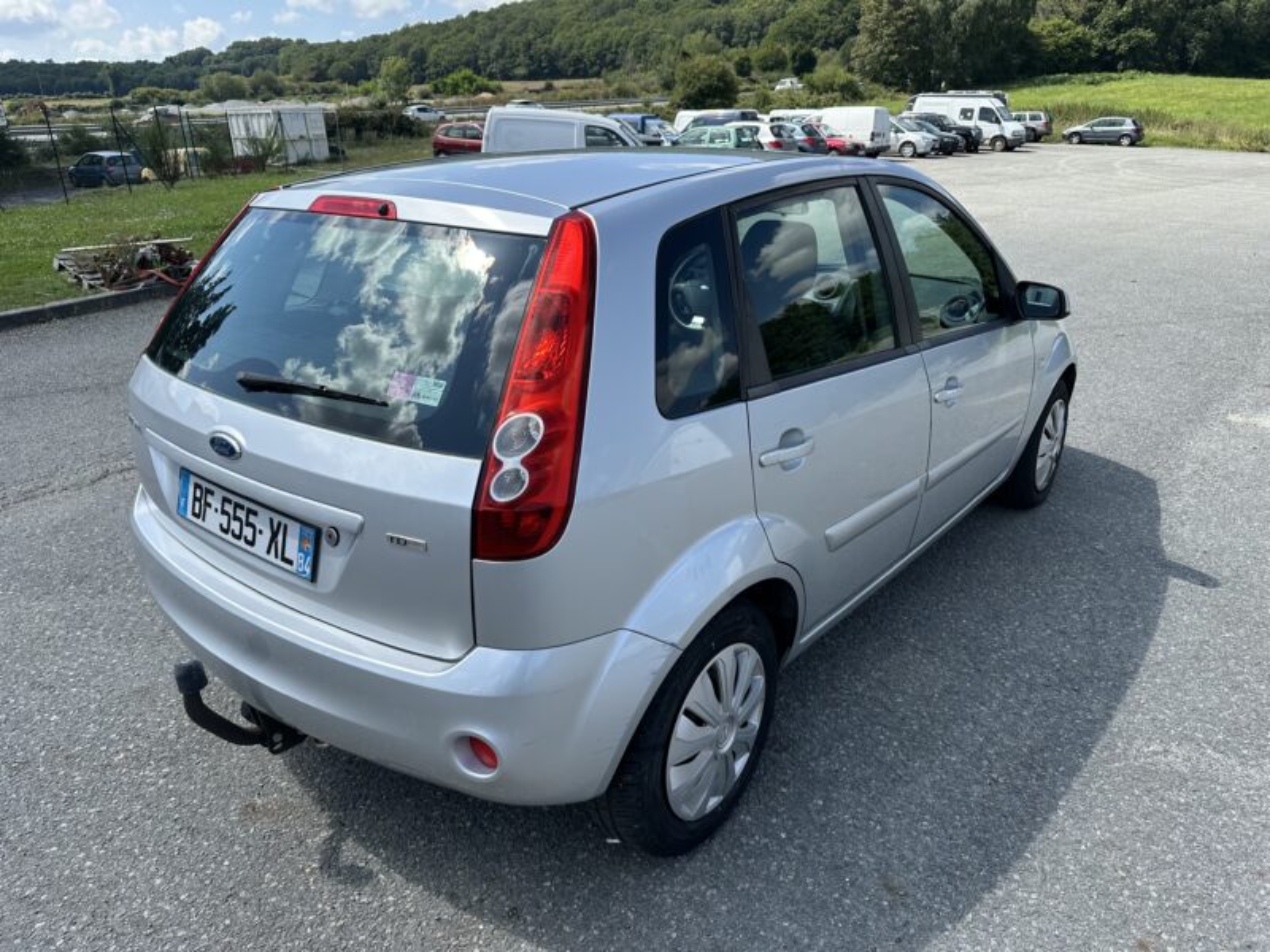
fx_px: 881
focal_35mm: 24
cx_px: 635
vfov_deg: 56.8
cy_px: 476
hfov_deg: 71.6
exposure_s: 1/3058
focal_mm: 6.86
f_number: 1.78
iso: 80
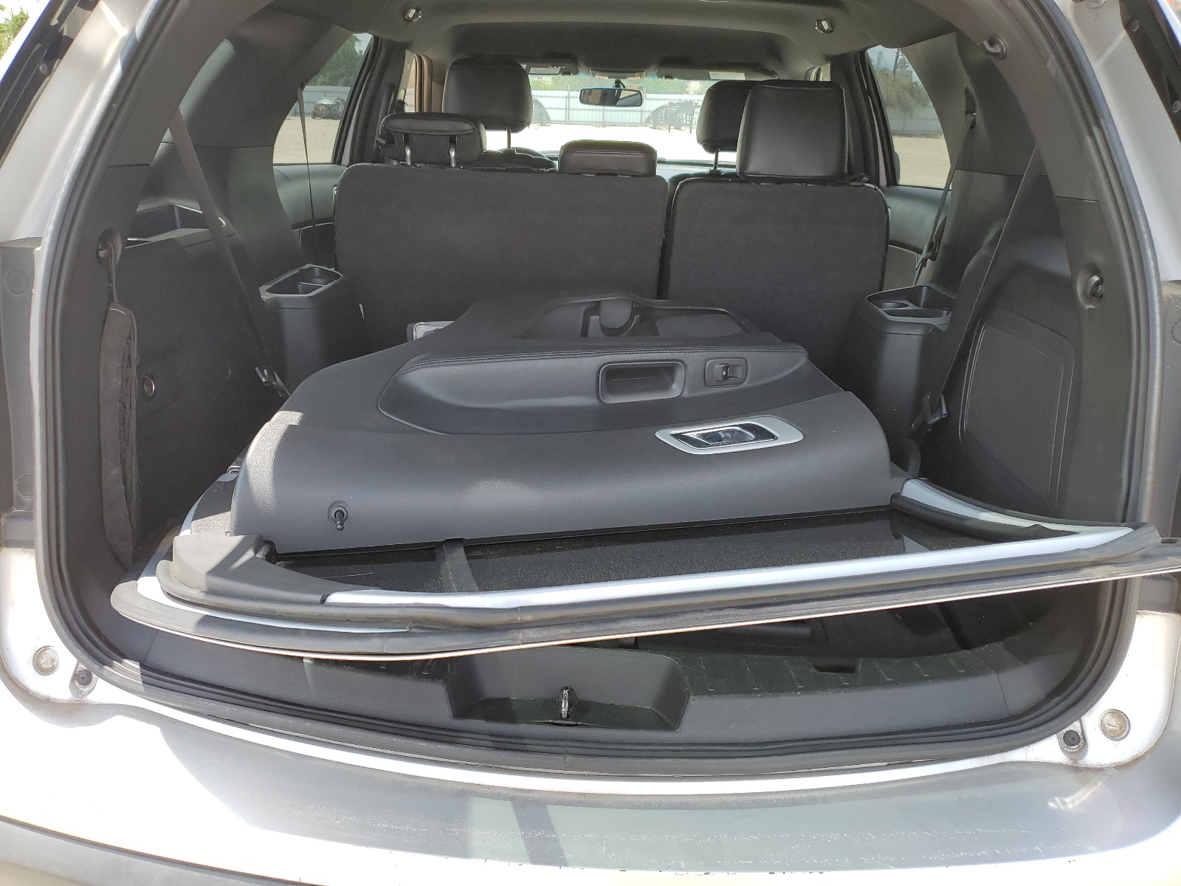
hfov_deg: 67.3
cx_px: 590
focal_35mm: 26
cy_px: 443
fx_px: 887
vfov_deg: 53.1
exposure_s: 1/667
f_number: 1.5
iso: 50
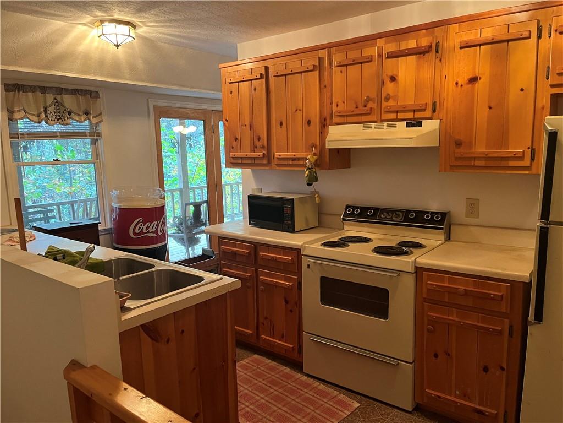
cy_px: 212
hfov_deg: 67.3
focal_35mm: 26
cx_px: 282
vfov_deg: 53.1
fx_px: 423
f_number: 1.6
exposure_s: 1/60
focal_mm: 5.1
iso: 500
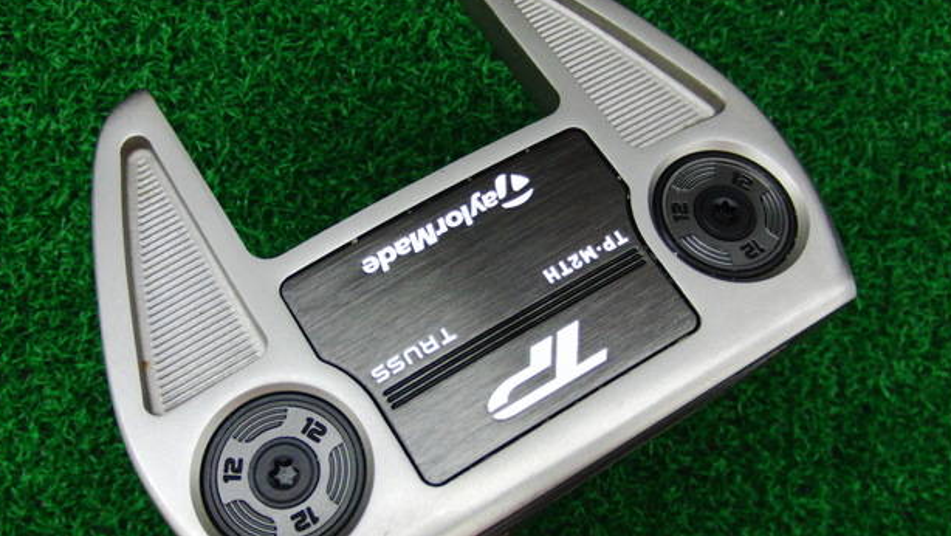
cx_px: 472
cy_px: 302
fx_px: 1060
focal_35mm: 42
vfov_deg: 28.4
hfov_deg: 48.3
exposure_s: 1/60
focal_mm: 6.42
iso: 400
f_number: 3.6
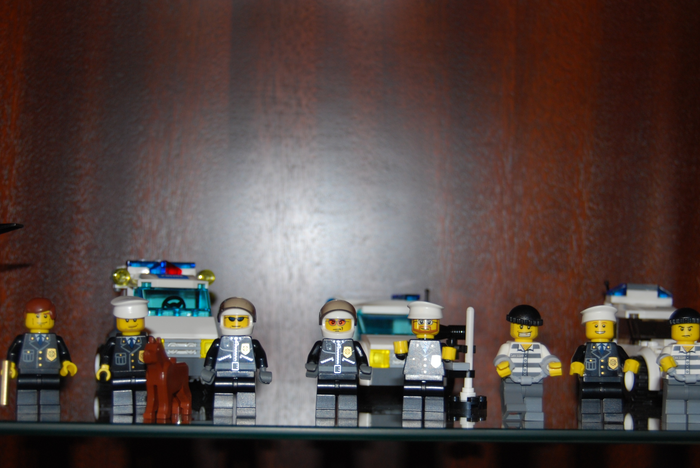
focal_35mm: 64
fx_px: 1246
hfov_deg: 31.4
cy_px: 288
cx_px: 361
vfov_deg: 21.3
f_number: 4.5
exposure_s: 1/60
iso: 200
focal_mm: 32
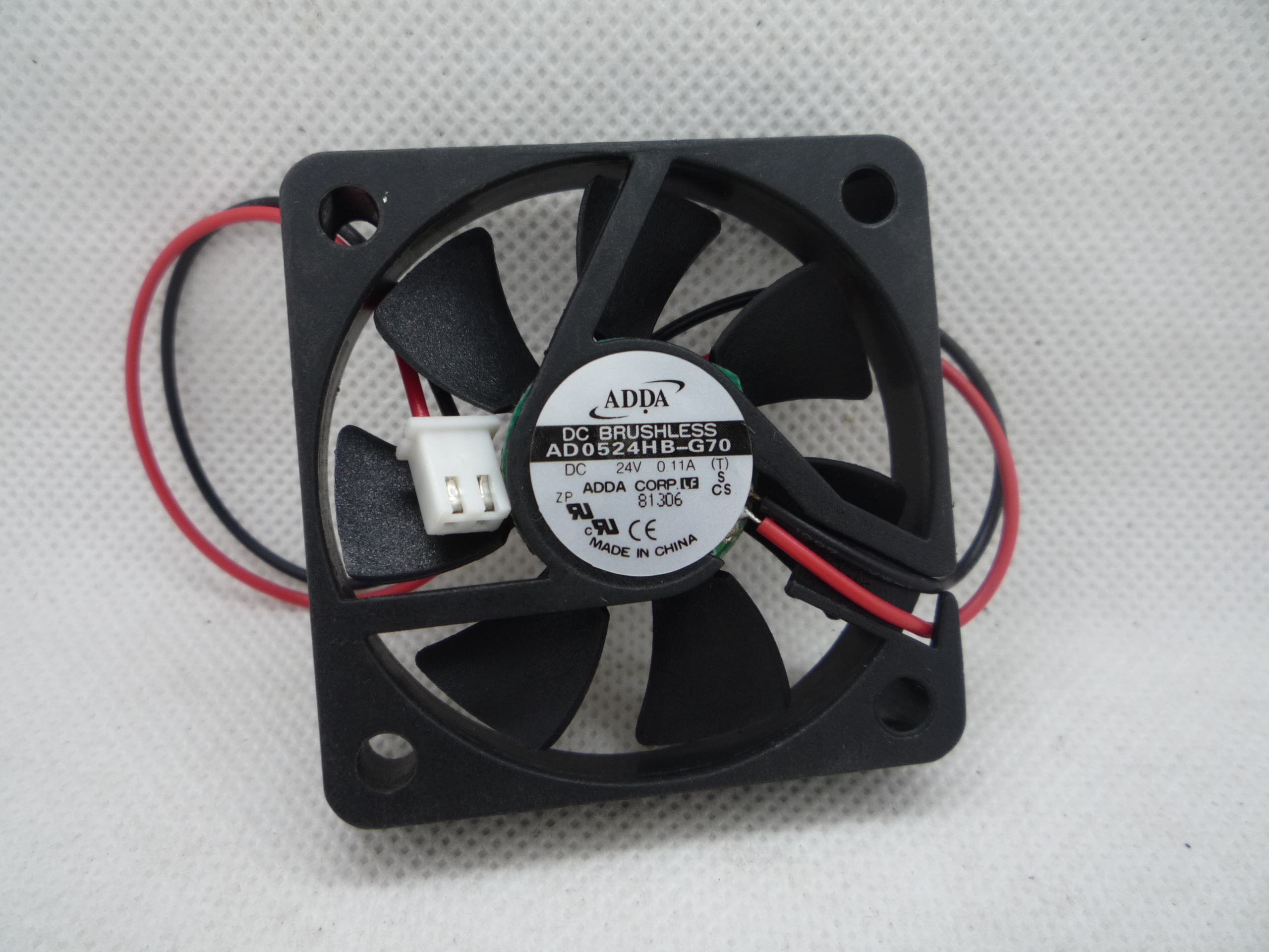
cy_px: 476
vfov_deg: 46.8
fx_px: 1100
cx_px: 634
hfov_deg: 60.0
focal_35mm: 30
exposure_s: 1/30
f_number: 3.3
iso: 100
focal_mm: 5.2
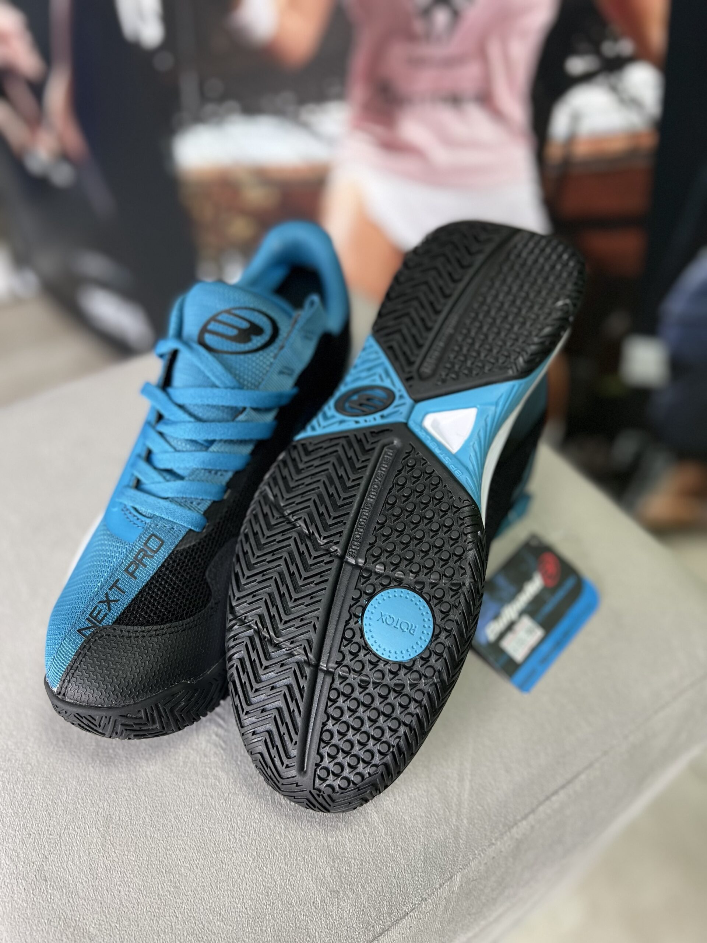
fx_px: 708
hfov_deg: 53.1
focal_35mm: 26
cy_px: 472
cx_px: 354
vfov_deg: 67.3
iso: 125
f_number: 1.5
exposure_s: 1/87
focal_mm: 5.7
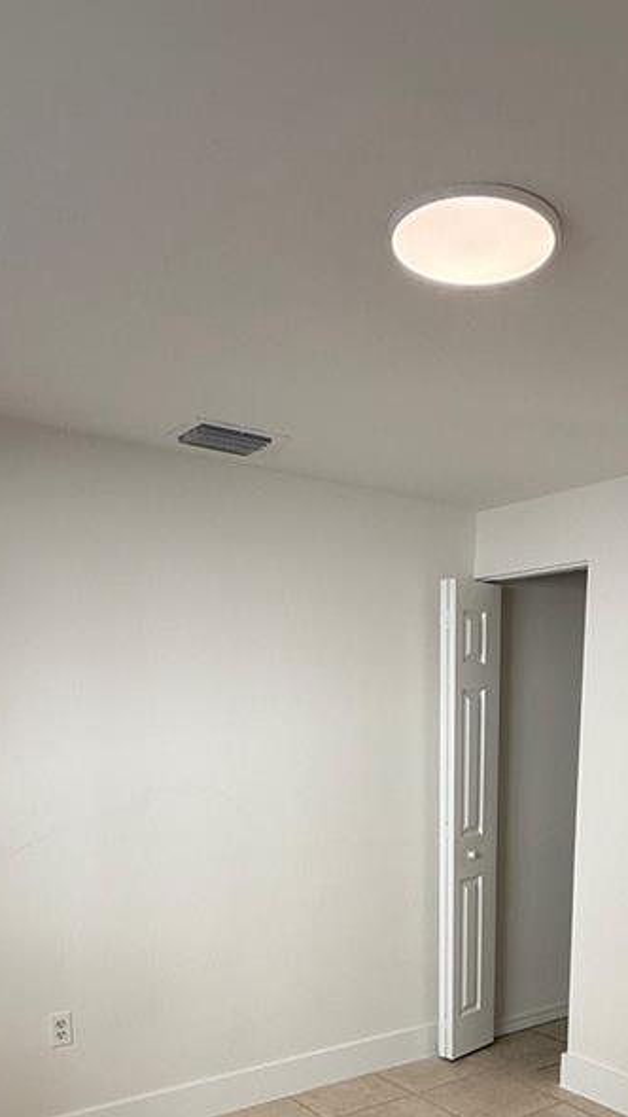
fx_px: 917
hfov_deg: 37.5
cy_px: 892
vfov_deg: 57.9
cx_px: 407
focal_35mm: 31
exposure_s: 1/235
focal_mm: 2.22
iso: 50
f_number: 2.2
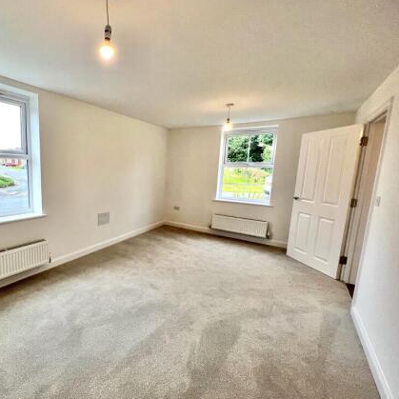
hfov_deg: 83.9
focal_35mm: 16
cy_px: 201
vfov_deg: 87.4
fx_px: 209
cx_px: 128
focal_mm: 1.57
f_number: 1.8
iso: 80
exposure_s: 1/100
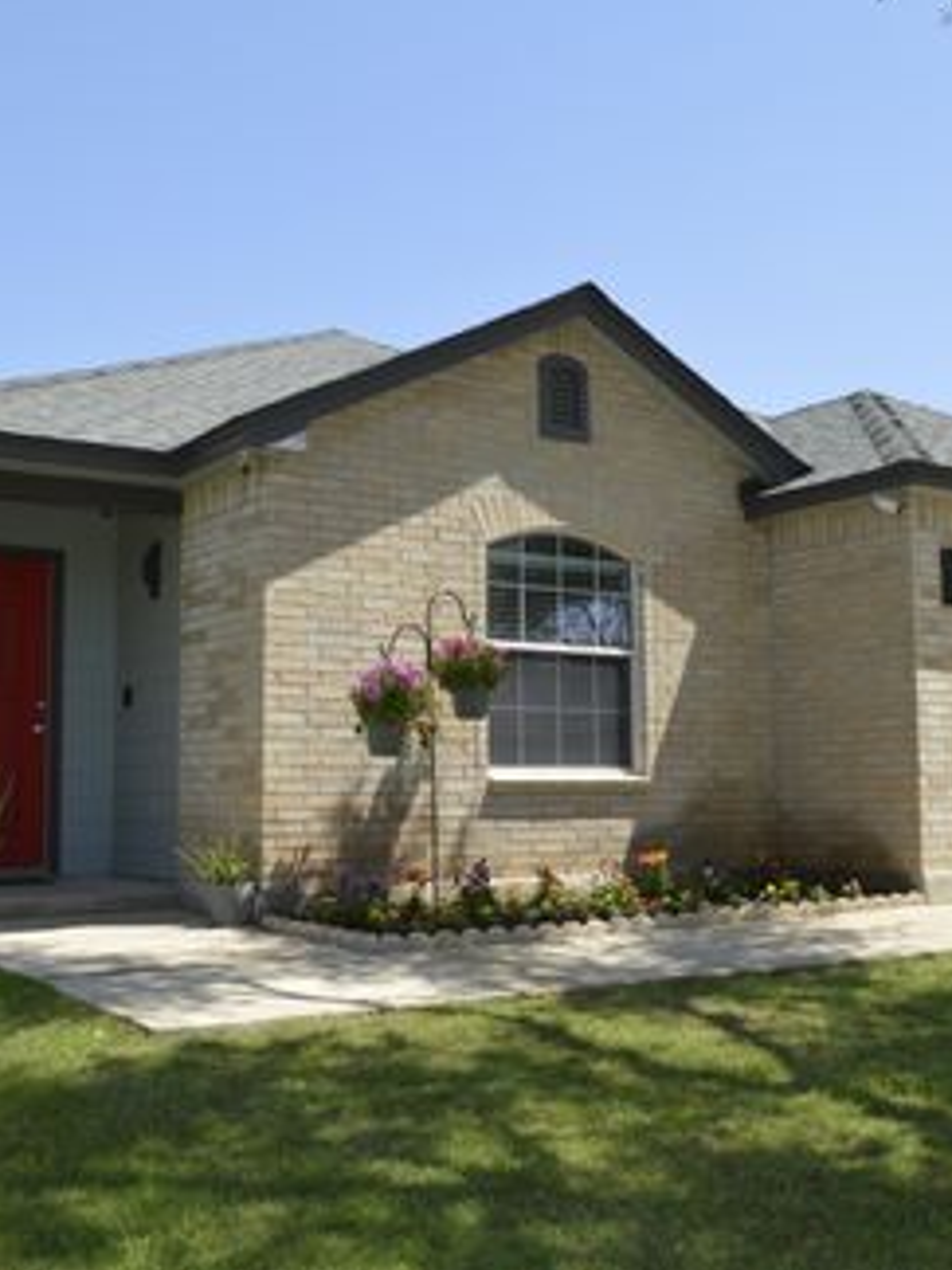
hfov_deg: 35.9
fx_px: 1467
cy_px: 633
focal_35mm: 40
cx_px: 533
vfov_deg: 46.8
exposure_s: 1/200
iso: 100
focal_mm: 18
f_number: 8
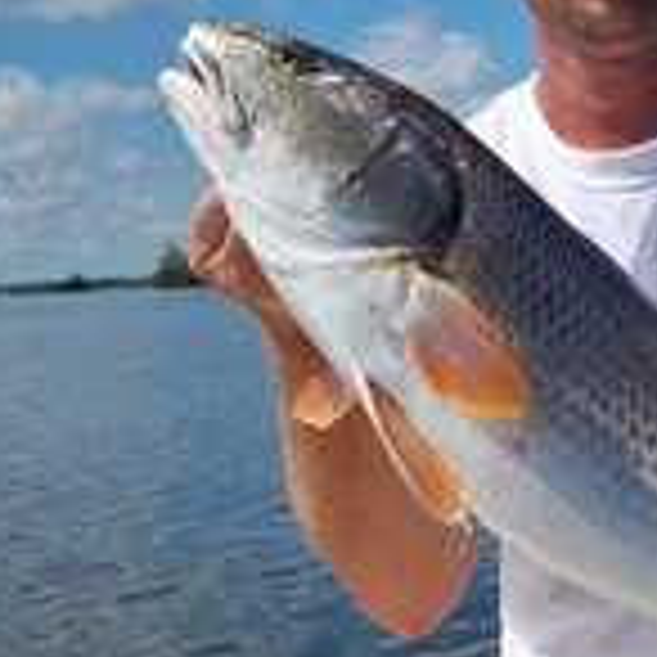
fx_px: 1825
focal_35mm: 85
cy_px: 230
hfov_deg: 19.5
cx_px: 729
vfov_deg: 20.3
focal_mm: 6.3
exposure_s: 1/640
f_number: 4.7
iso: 64
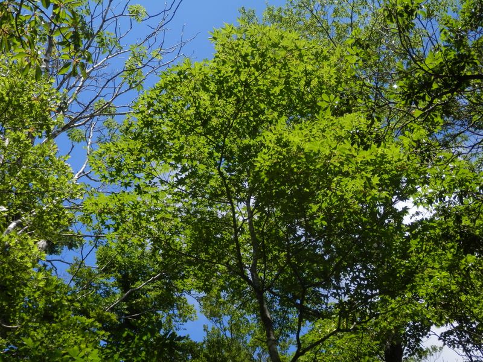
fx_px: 558
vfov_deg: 36.0
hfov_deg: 46.8
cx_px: 242
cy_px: 181
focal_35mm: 40
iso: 80
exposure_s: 1/500
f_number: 3.7
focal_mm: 7.3
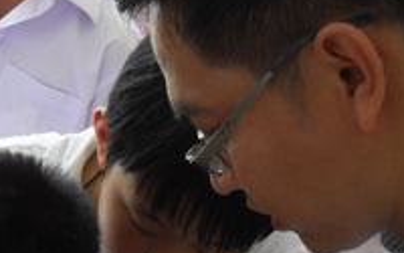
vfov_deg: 10.9
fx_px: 1310
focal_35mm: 119
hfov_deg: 17.3
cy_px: 255
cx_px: 61
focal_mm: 6
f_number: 2.8
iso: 100
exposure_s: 1/90
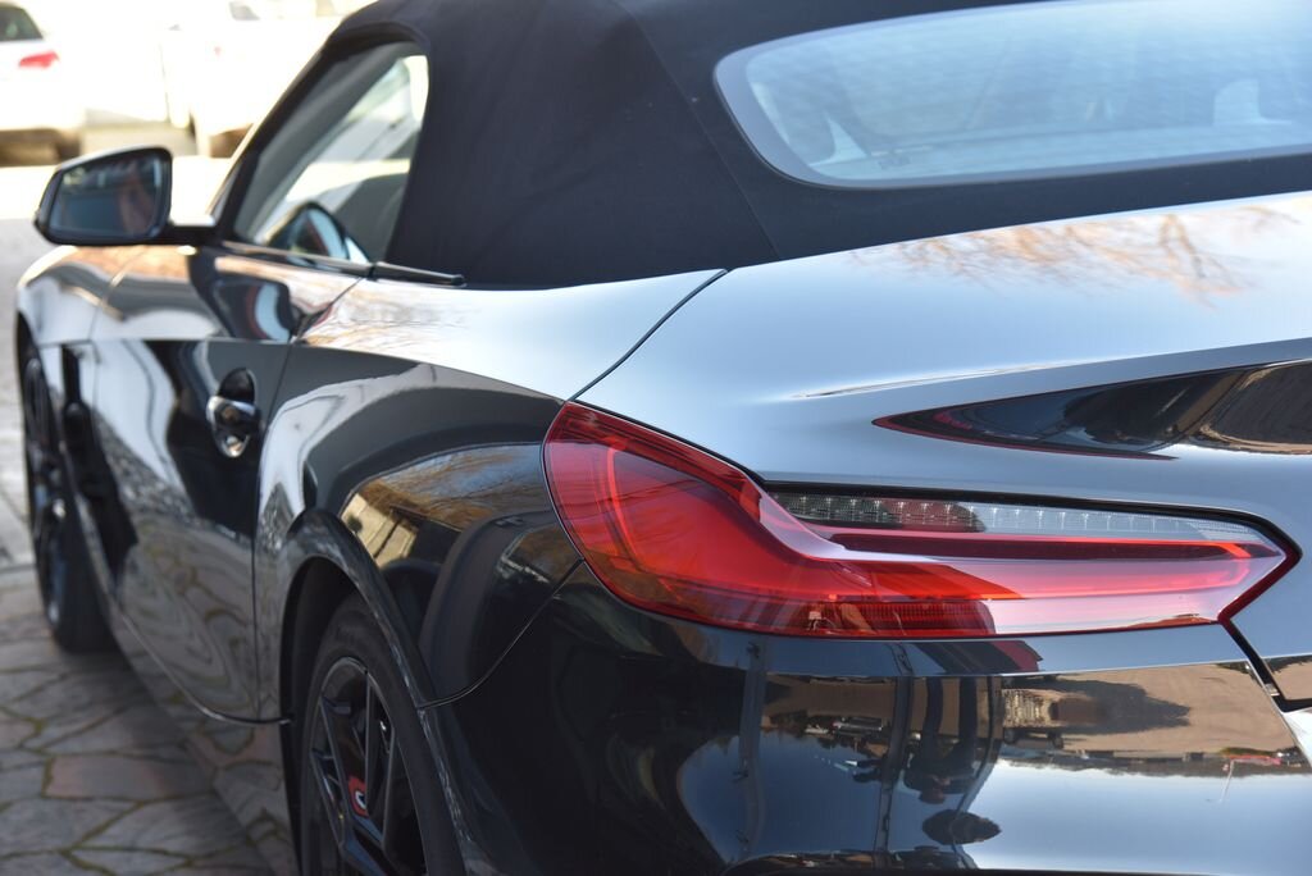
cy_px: 438
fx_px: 2370
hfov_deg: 30.9
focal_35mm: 65
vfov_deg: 20.9
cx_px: 656
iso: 500
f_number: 5
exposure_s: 1/100
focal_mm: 65
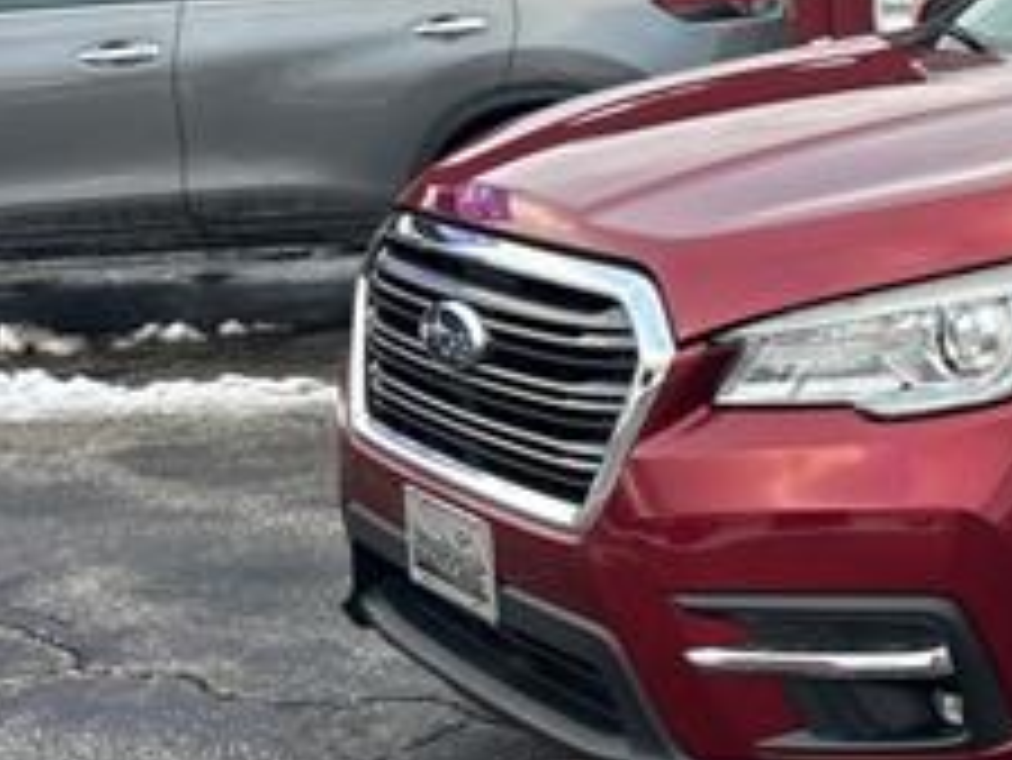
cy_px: 283
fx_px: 2165
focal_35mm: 74
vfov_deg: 19.9
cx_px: 1358
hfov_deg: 23.0
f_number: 1.5
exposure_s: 1/218
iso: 40
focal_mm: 5.7
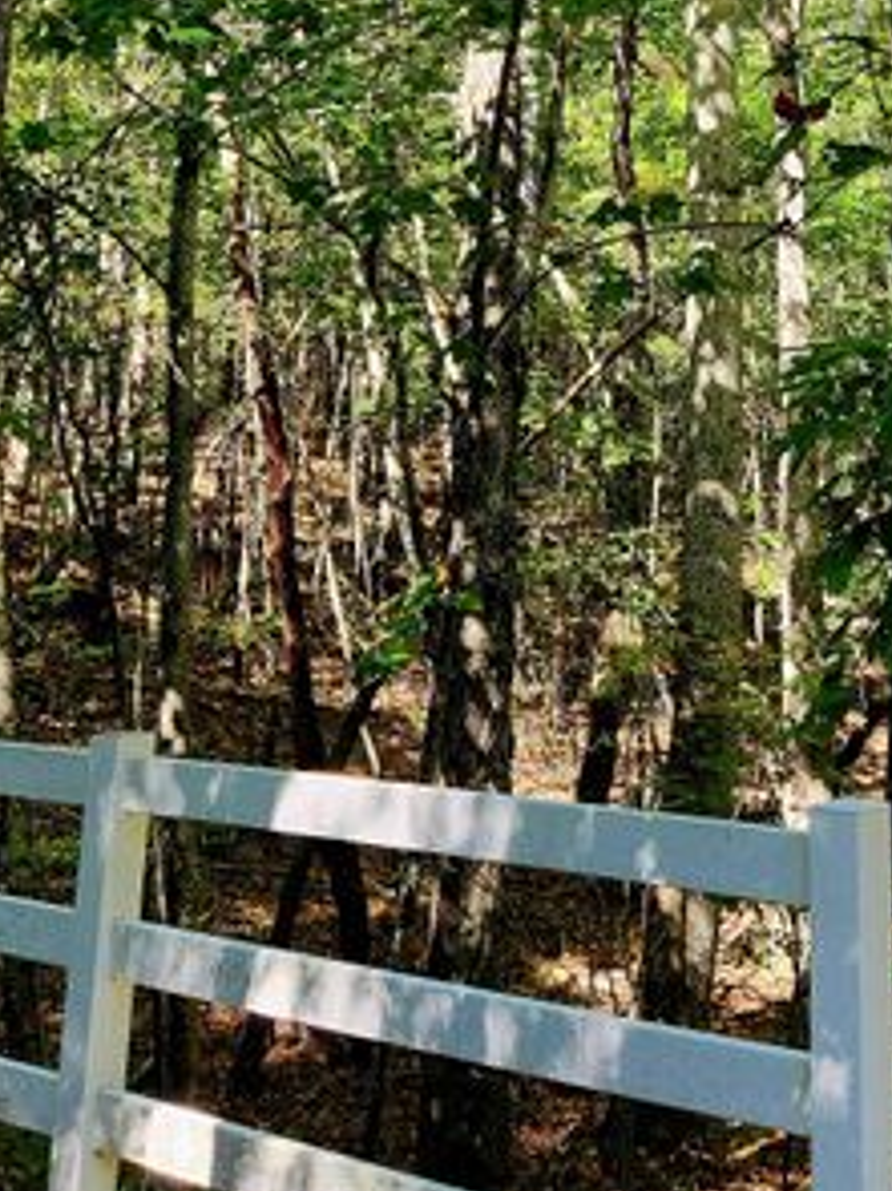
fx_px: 1788
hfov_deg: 27.1
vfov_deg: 33.8
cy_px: 18
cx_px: 799
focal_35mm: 52
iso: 50
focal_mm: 5.4
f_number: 1.8
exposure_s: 1/182
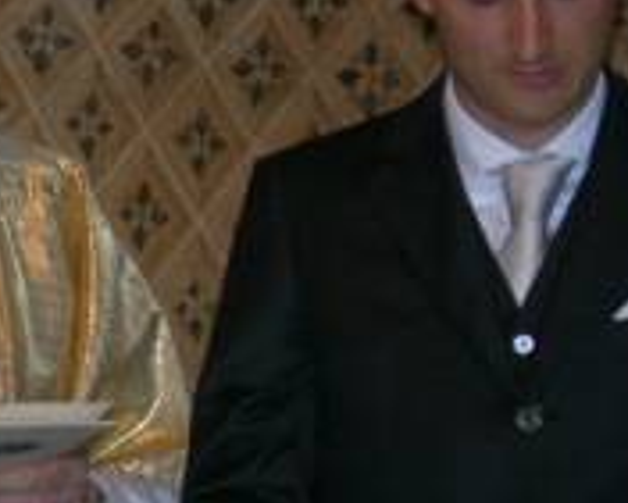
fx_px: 3385
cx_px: -29
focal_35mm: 182
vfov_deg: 8.5
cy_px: 243
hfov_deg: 10.5
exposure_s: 1/60.1
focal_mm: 17
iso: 151
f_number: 4
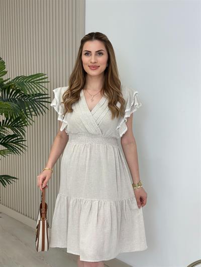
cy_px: 134
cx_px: 100
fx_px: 371
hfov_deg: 30.3
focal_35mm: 48
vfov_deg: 39.6
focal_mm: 6.86
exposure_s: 1/348
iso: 80
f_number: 1.78
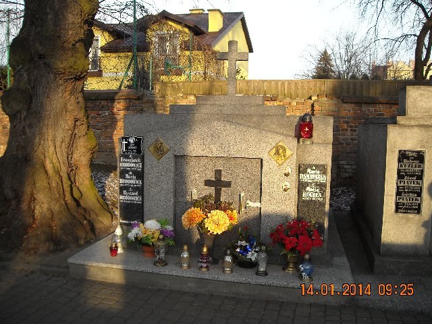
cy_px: 162
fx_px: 437
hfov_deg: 52.6
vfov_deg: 40.7
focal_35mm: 35
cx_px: 216
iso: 64
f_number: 2.8
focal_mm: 5.7
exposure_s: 1/250
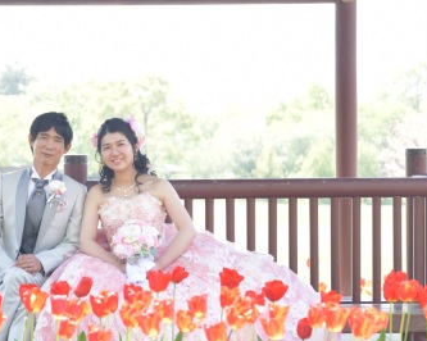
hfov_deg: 12.2
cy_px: 198
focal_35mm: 158
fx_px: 1996
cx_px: 159
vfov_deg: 9.8
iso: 160
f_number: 2.8
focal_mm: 70
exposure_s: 1/200
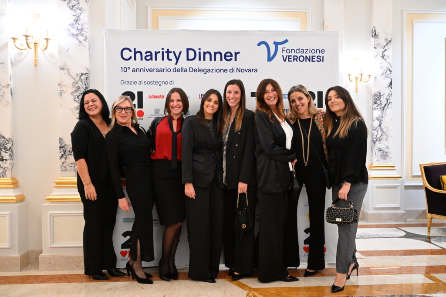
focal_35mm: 29
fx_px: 359
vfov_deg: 44.9
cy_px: 148
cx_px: 223
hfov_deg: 63.7
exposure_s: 1/80
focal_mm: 29
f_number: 7.1
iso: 6400
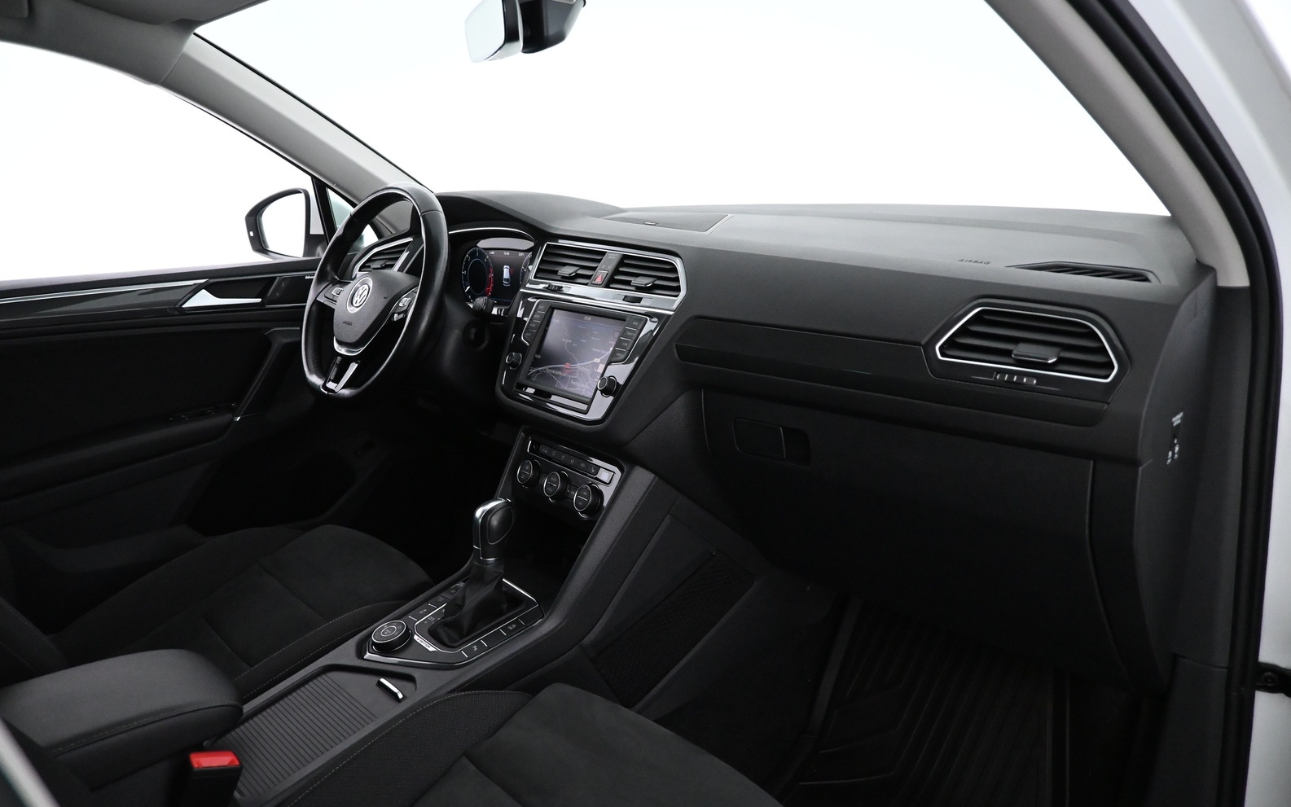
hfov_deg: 72.5
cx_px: 634
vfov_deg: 49.3
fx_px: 880
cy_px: 428
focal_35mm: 25
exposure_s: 1/60
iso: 4000
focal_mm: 16
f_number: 4
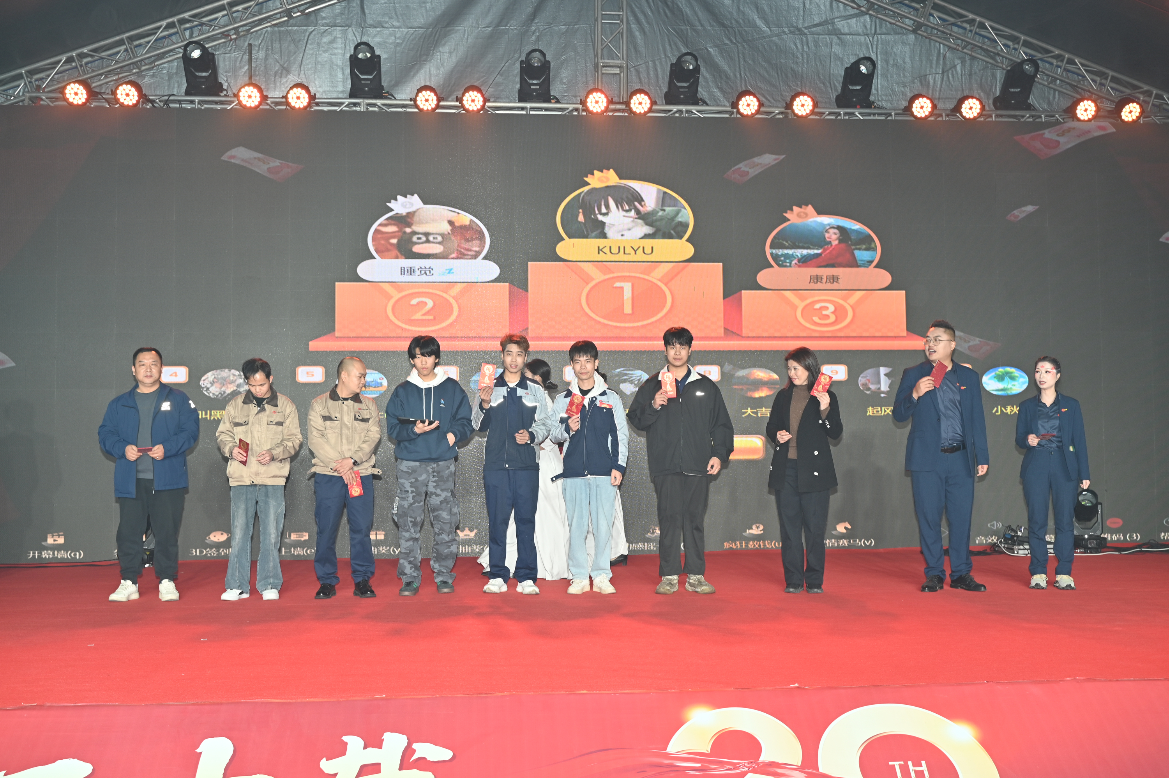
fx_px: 1168
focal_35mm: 36
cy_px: 389
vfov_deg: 36.8
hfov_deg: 53.2
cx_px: 584
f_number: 4
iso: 250
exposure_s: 1/160
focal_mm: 36
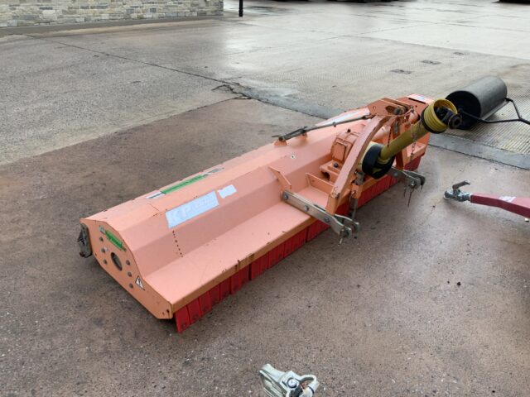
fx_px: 444
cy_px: 198
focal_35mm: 29
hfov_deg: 61.7
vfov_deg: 48.2
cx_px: 265
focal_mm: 3
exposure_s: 1/154
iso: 16
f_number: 1.8
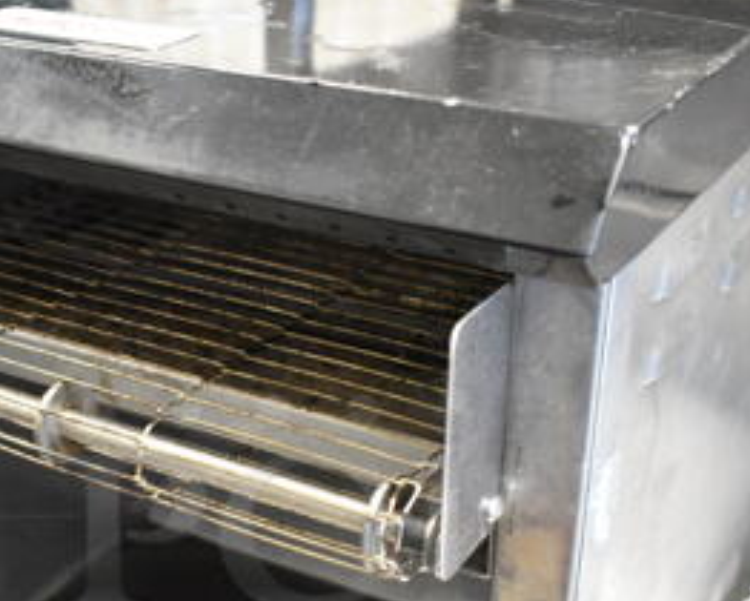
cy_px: 527
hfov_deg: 31.8
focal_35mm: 59
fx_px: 1311
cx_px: 275
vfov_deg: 25.1
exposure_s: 1/30
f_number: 3.5
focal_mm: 18
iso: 1600
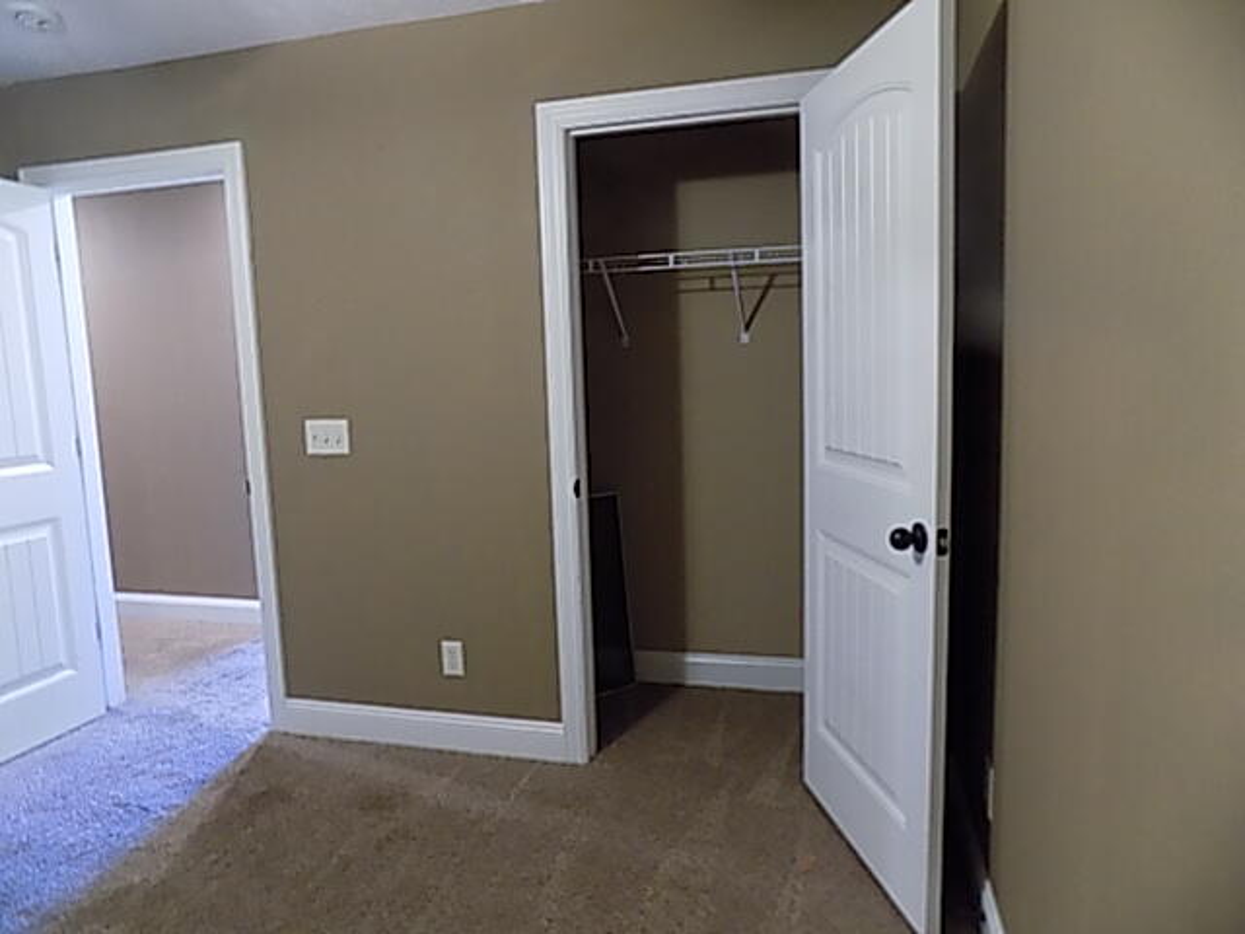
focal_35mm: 23
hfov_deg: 73.9
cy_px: 467
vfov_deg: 58.9
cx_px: 622
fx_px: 827
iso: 400
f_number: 3.1
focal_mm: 4
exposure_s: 1/8
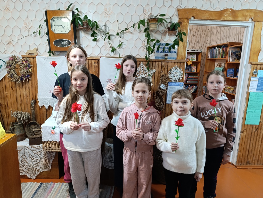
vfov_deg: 59.0
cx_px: 132
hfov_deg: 73.8
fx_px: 175
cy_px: 99
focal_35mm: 23
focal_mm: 6.14
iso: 1250
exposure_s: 1/25
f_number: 1.6
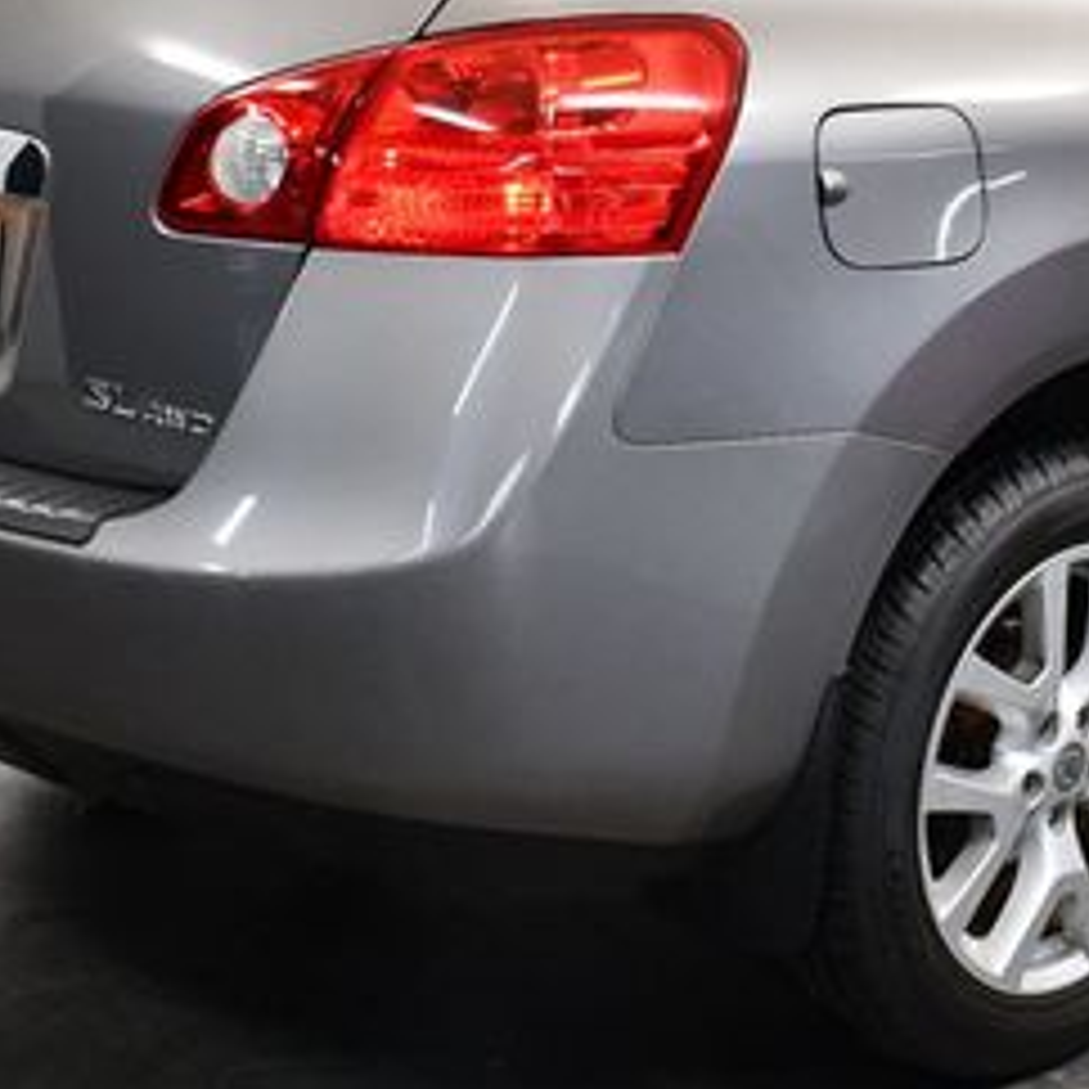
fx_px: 2883
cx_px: 918
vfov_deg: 21.3
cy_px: 338
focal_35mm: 81
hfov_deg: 21.1
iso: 900
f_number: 3.5
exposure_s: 1/125
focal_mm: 18
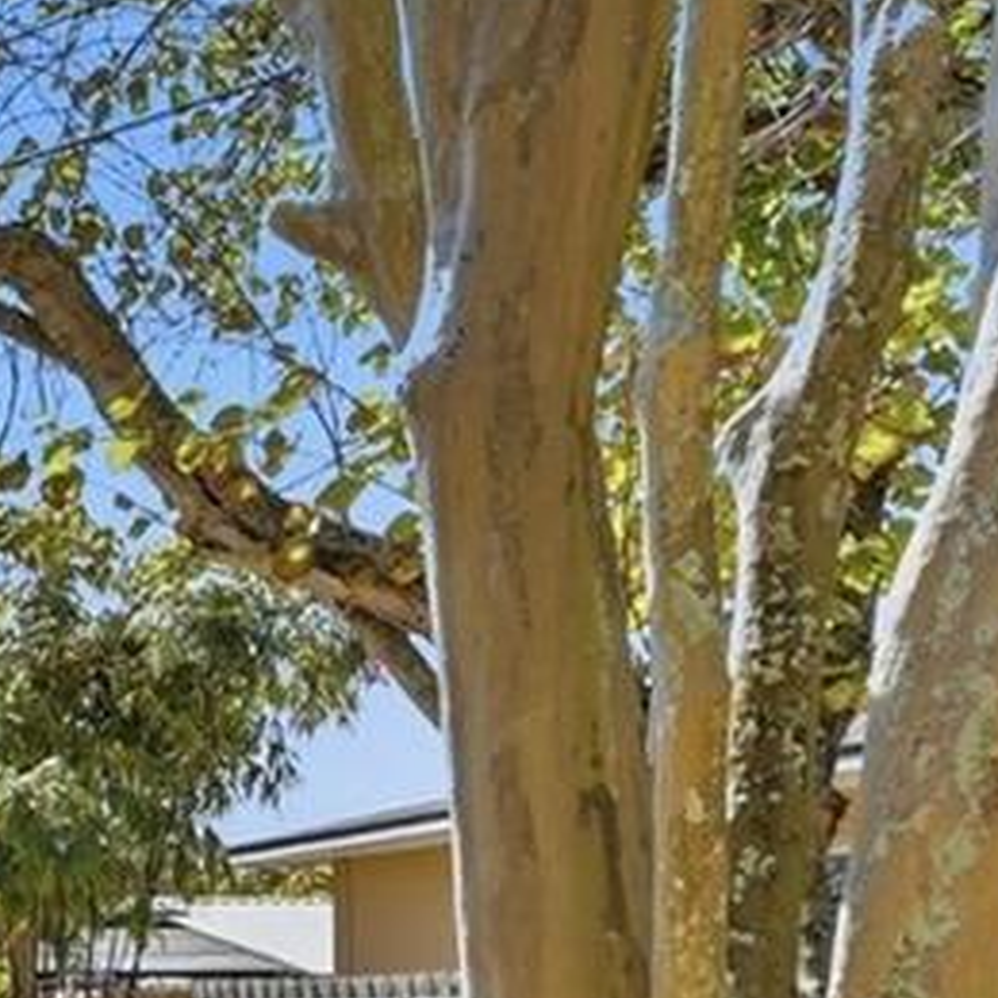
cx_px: -791
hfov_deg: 18.5
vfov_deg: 22.5
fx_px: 2381
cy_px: 1073
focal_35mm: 73
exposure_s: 1/8000
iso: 250
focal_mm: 14
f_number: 9
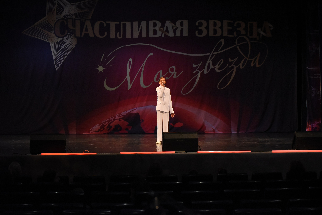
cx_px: 161
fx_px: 671
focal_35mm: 75
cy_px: 108
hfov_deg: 27.0
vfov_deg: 18.2
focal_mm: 75
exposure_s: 1/640
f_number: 3.5
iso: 5000
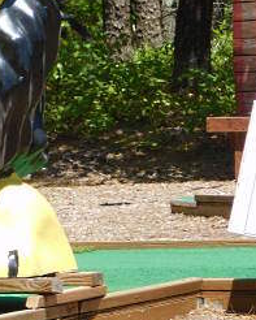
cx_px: -19
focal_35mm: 475
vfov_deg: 4.1
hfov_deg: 3.3
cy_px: 95
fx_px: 4496
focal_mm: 32.7
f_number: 5.4
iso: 125
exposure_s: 1/400
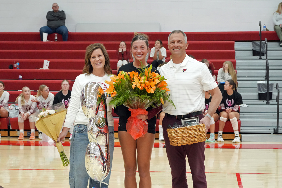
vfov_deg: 18.2
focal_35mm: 75
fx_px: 588
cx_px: 141
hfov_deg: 27.0
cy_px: 94
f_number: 5.6
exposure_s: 1/320
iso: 6400
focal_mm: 50
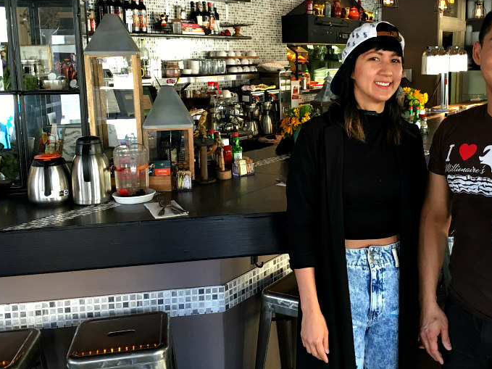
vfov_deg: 35.0
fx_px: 583
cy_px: 146
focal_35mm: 41
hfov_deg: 45.5
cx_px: 294
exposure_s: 1/30
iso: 80
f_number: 2.2
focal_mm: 4.15
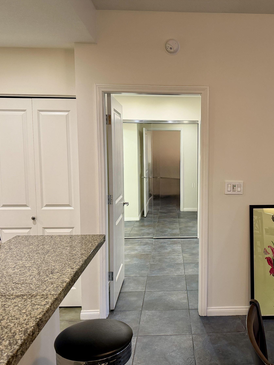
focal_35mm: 33
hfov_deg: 42.1
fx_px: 348
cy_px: 187
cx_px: 194
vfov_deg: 55.3
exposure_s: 1/60
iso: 250
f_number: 1.78
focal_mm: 6.76
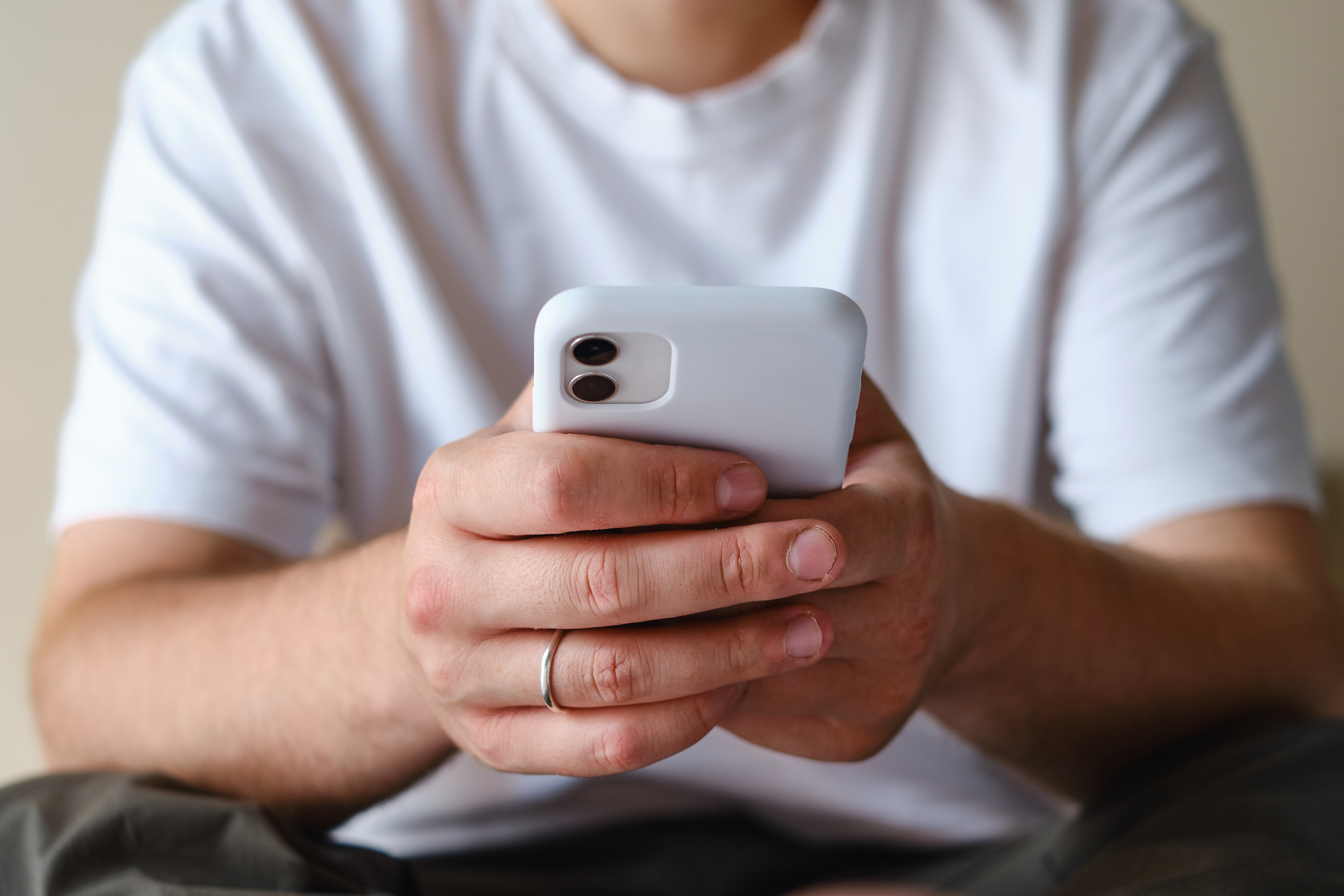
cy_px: 448
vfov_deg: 25.5
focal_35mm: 53
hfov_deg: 37.5
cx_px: 672
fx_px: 1979
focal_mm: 35
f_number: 2.8
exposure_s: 1/60
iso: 160
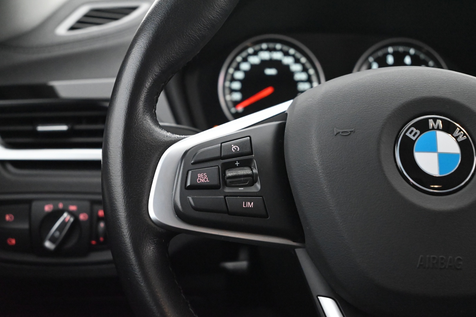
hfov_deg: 39.6
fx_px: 661
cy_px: 158
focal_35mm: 50
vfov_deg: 27.0
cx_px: 238
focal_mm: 50
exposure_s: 1/60
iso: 12800
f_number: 6.3
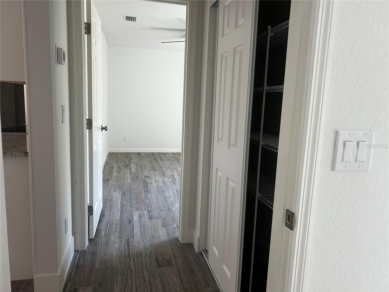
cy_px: 146
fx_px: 292
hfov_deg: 67.3
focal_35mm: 26
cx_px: 194
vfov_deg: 53.1
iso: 125
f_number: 1.5
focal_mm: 5.7
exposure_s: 1/119
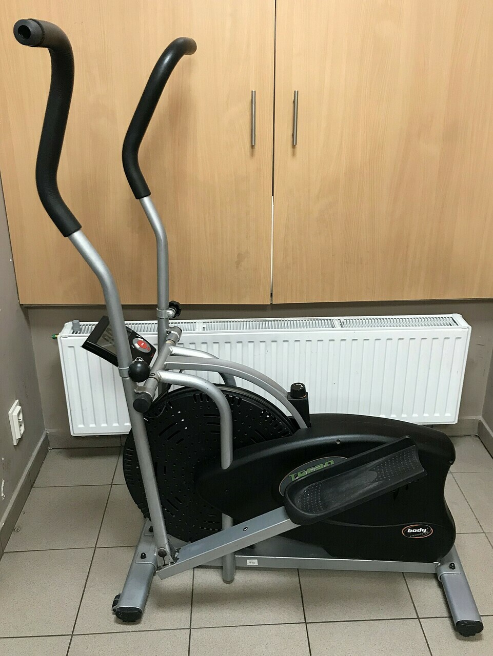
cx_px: 246
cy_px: 328
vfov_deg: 63.4
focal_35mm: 28
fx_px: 531
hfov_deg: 49.8
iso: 40
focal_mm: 3.99
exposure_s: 1/16
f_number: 1.8
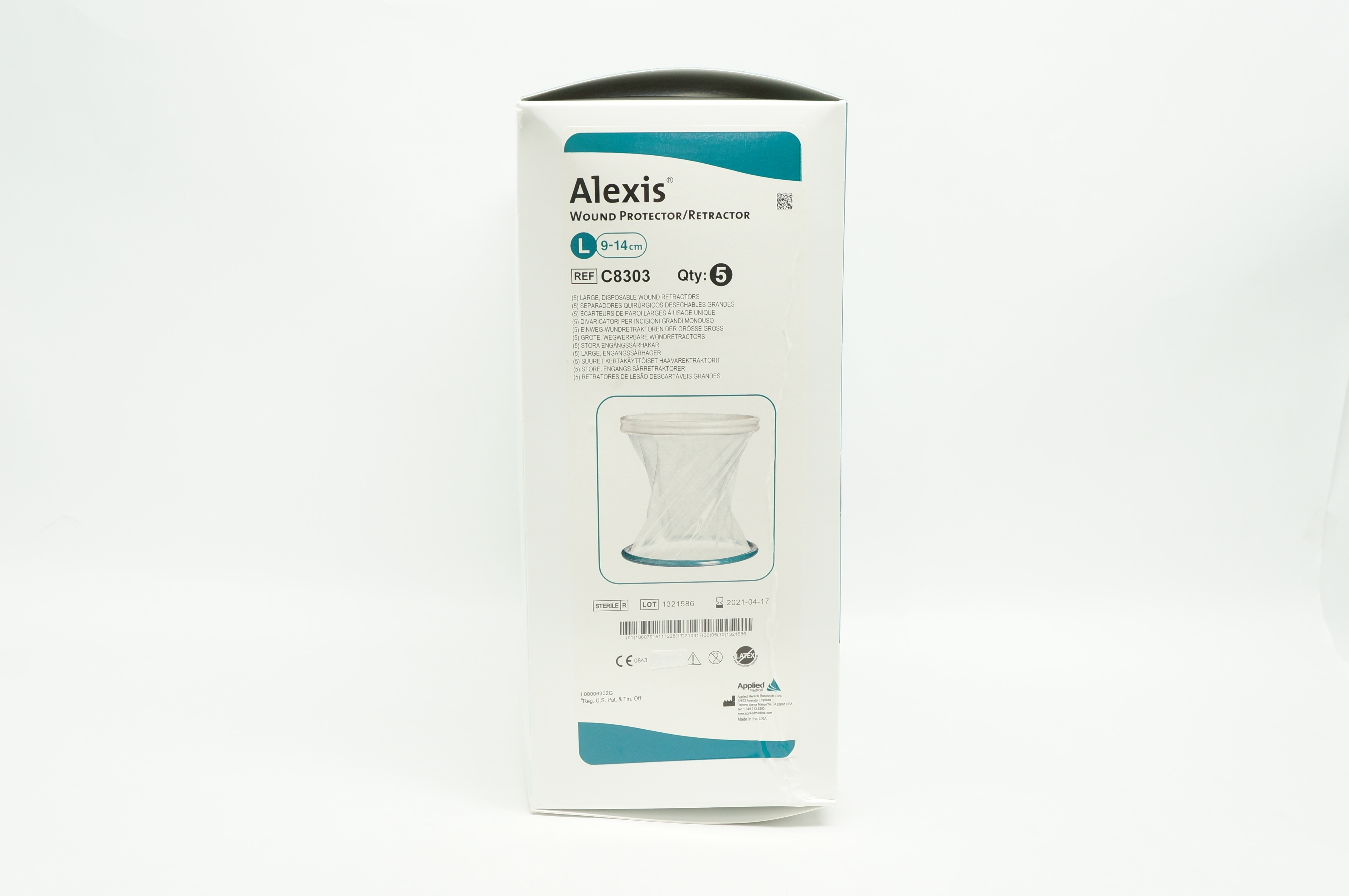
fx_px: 1348
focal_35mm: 36
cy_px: 448
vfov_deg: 36.8
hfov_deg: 53.2
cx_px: 674
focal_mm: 24
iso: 400
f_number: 7.1
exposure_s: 1/30
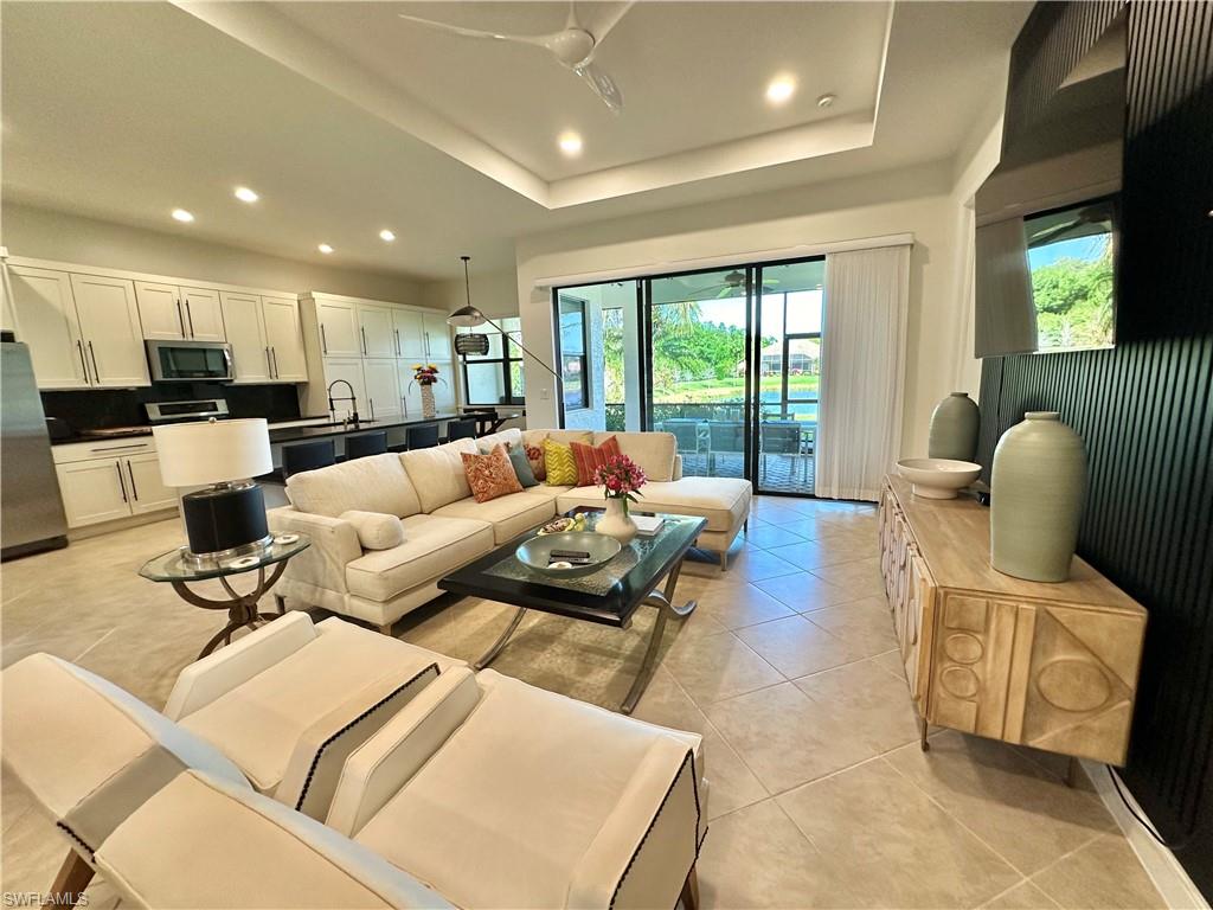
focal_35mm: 14
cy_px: 455
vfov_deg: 85.7
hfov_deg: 102.1
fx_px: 491
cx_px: 606
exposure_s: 1/120
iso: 160
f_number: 2.2
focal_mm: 2.22
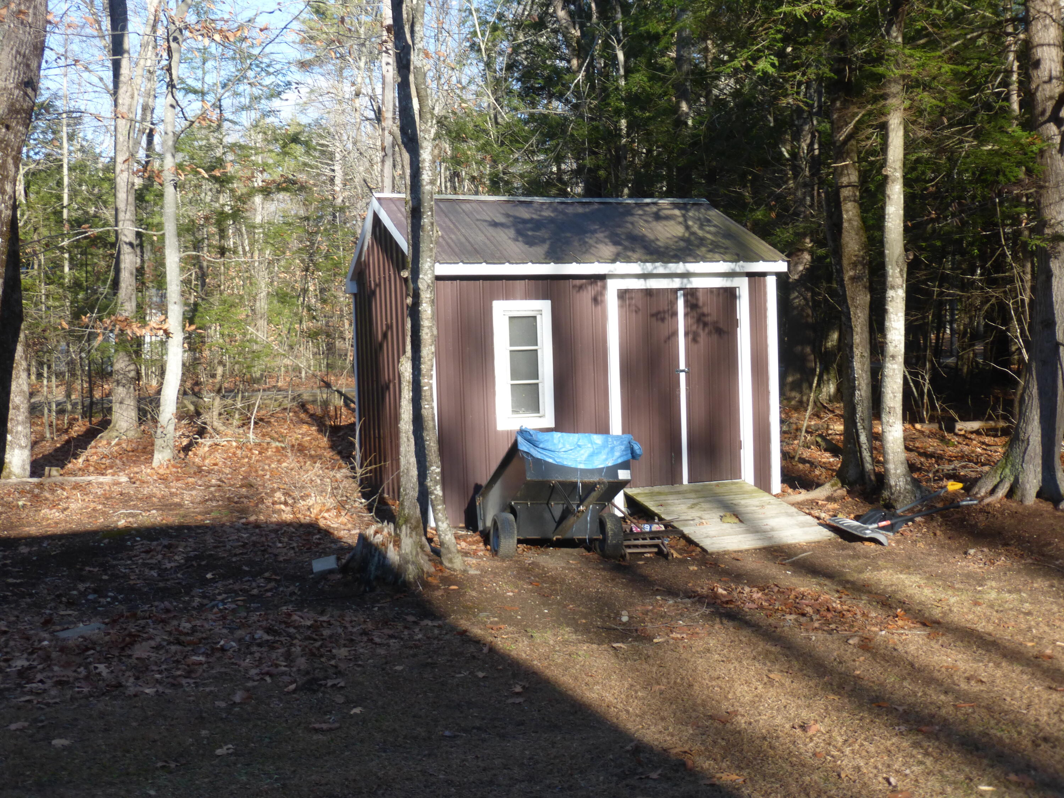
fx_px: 1199
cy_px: 399
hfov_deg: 47.9
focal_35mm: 39
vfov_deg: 36.8
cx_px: 532
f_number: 3.9
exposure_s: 1/200
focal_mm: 6.9
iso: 100
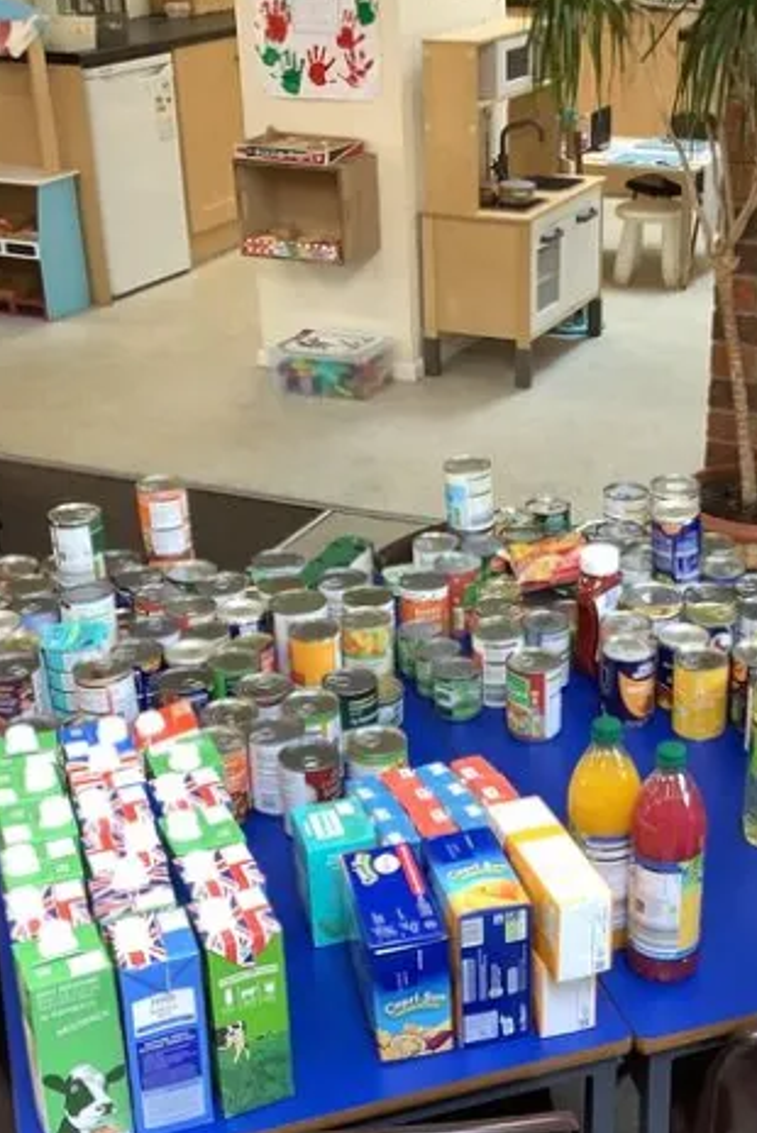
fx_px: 1575
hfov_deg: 26.9
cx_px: 501
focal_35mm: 50
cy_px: 645
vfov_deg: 39.5
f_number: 2.4
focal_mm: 3.3
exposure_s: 1/50
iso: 100
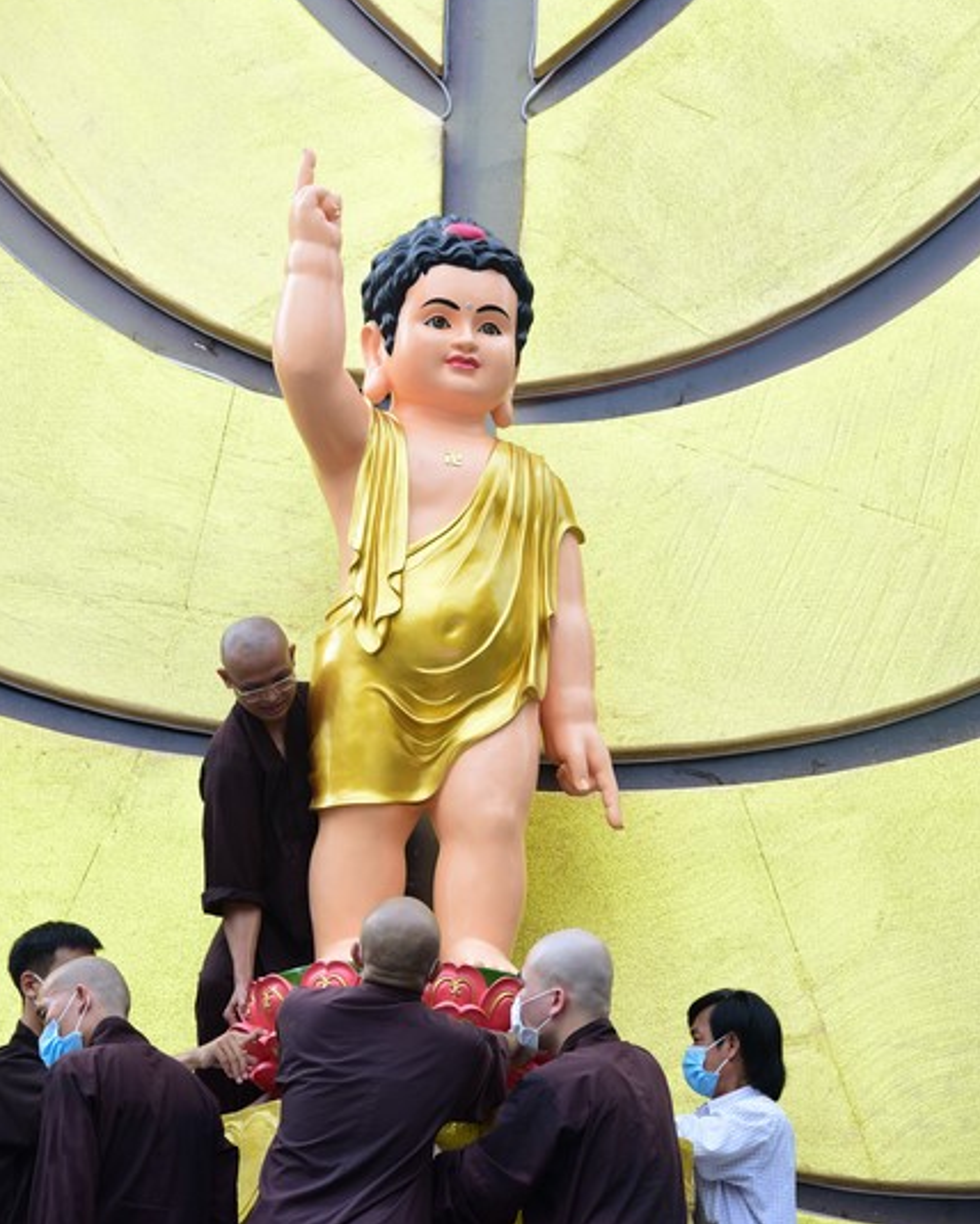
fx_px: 3227
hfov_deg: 17.3
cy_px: 490
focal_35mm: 89
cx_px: 492
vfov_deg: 21.5
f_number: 5
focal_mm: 78
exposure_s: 1/125
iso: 100
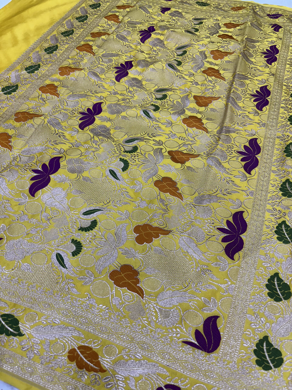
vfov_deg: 67.3
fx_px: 292
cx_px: 146
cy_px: 195
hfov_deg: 53.1
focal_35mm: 26
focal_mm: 5.96
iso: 80
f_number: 1.6
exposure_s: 1/100
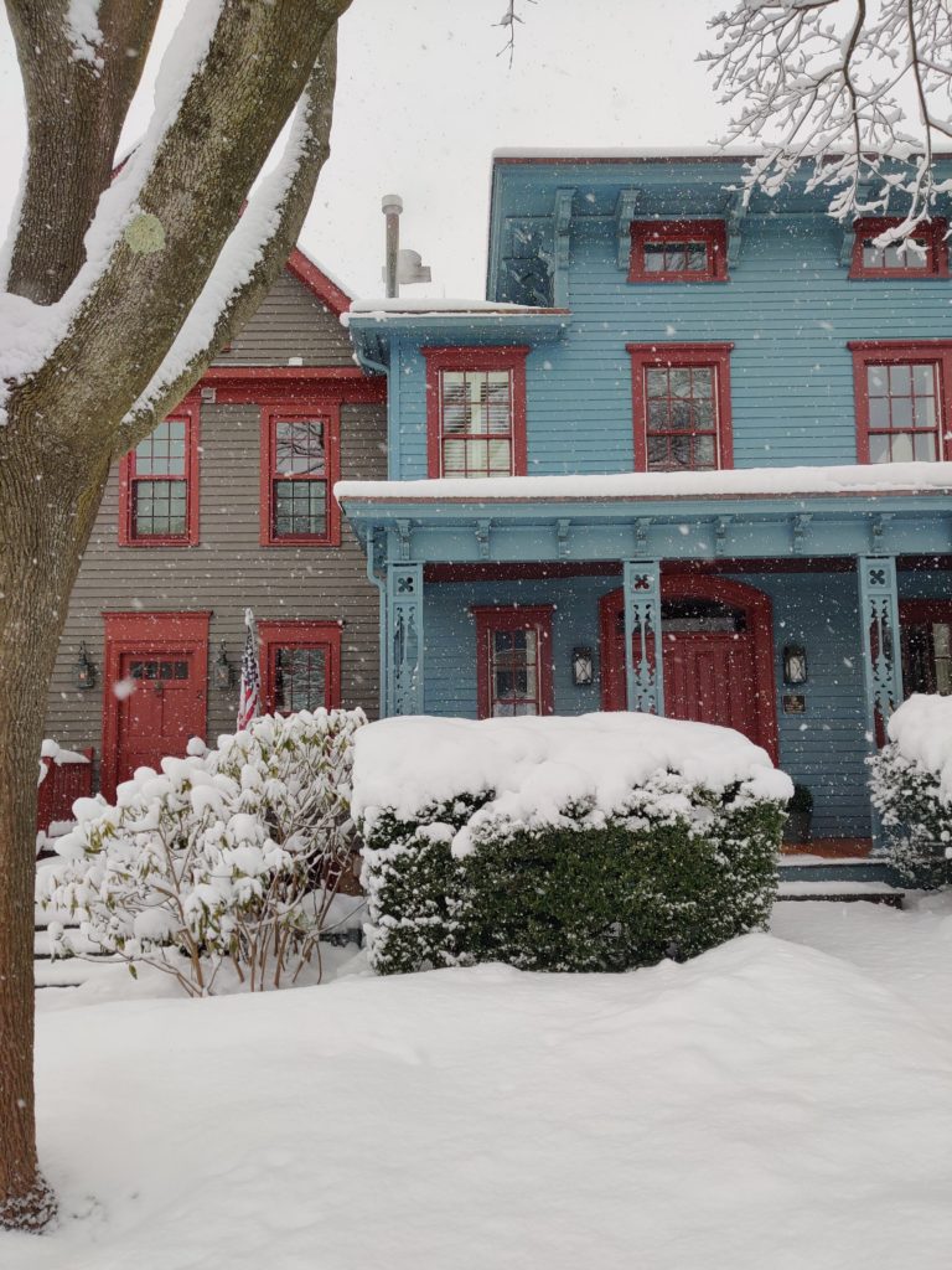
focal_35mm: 27
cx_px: 476
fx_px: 990
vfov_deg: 65.3
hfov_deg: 51.4
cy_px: 635
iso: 100
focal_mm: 4.75
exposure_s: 1/294
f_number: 1.65
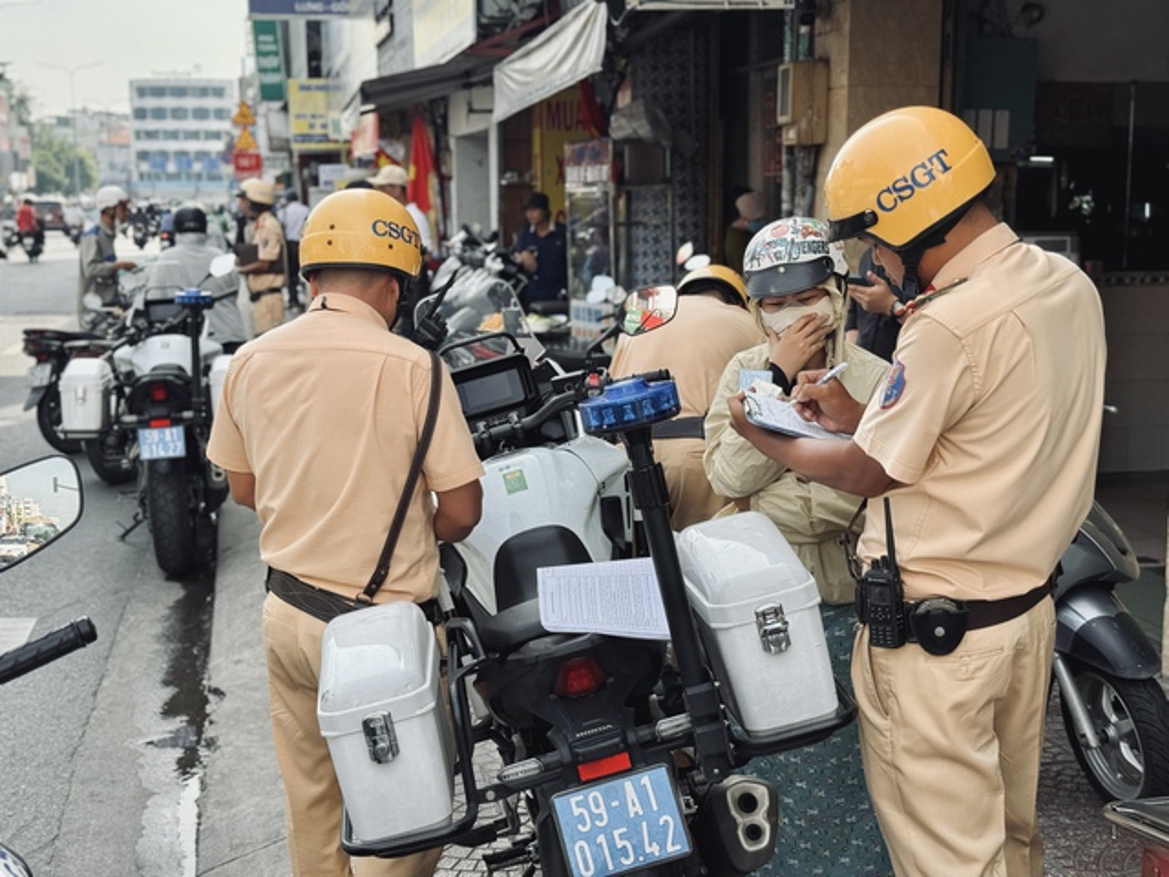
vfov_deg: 30.3
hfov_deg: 39.7
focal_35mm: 48
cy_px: 438
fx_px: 1621
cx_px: 584
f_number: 1.78
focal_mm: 6.76
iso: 80
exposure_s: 1/2033
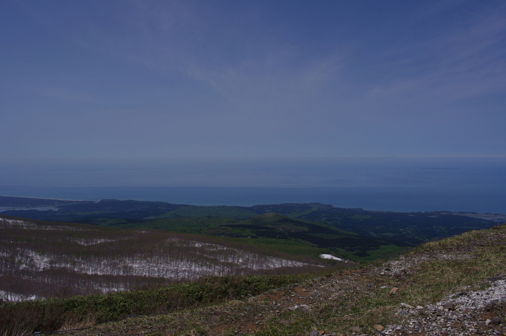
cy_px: 168
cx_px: 253
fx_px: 435
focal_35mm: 31
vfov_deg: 42.2
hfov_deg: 60.3
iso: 200
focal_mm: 21
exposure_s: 1/2000
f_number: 6.3
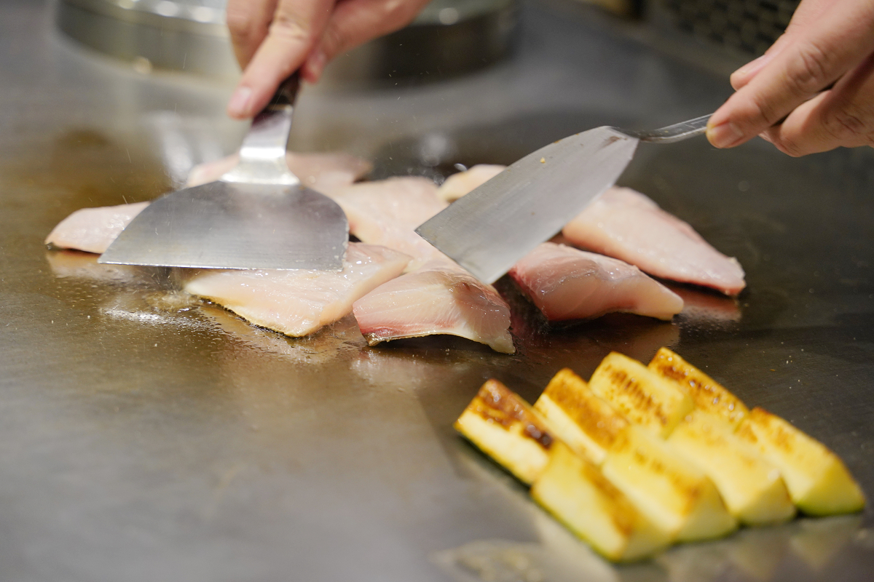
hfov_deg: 27.0
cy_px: 291
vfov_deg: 18.2
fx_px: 1821
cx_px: 437
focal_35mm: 75
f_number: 4
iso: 1250
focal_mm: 75
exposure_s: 1/160
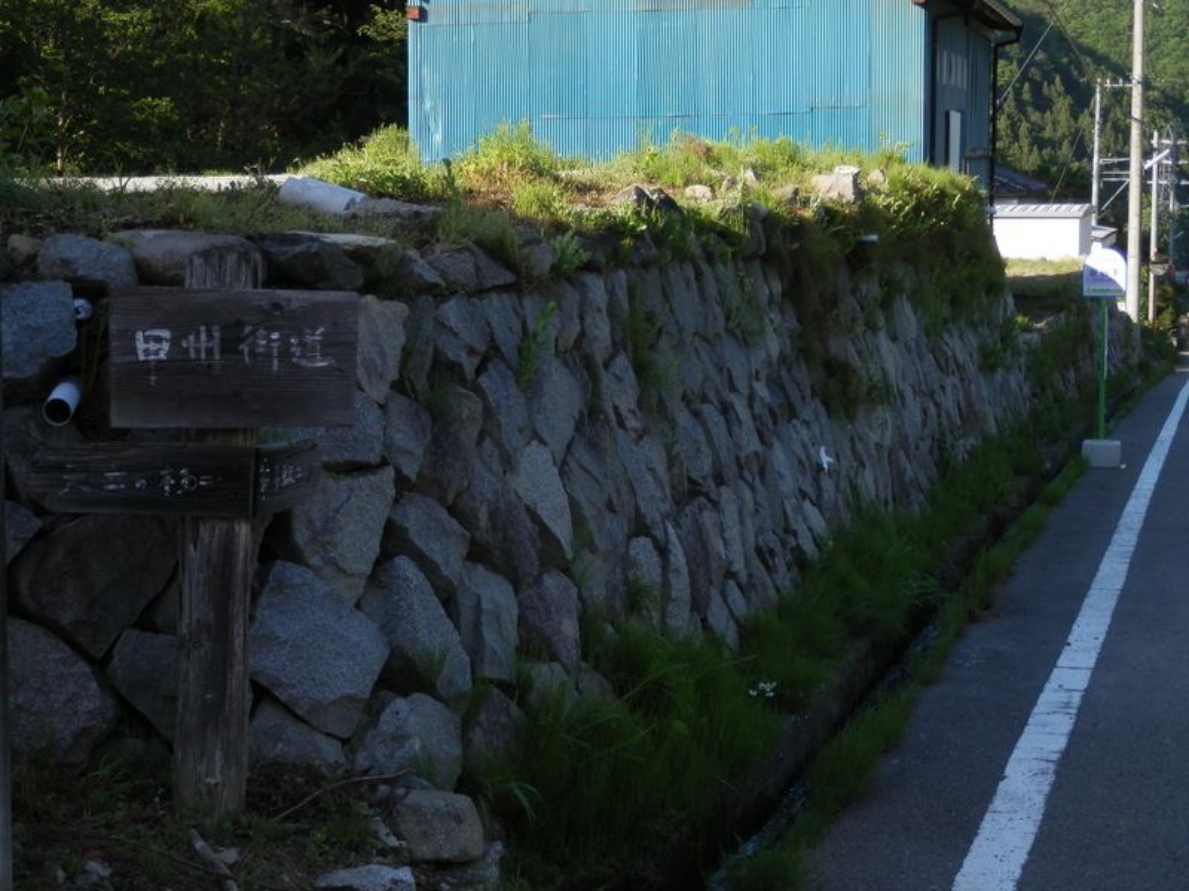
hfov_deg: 32.2
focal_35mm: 60
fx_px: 2061
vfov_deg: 24.4
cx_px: 594
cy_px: 446
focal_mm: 10.8
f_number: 4.2
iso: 80
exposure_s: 1/200
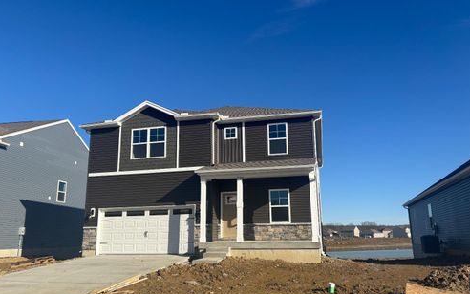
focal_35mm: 28
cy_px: 164
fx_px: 359
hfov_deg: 66.4
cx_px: 234
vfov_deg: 44.5
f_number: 1.6
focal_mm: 5.96
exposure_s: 1/3937
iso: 50
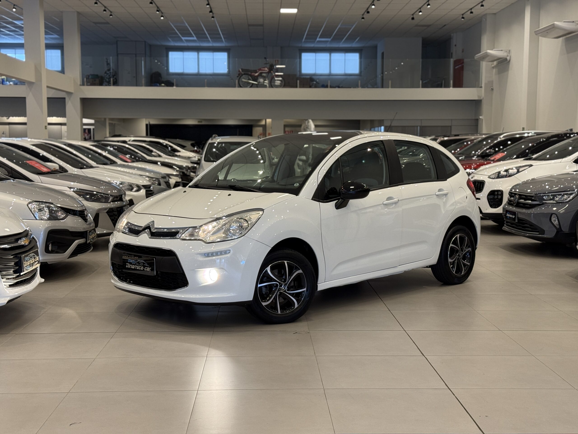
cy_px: 217
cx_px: 289
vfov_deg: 30.3
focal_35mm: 48
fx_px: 801
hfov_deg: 39.7
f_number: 1.78
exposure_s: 1/60
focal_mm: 6.76
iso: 100
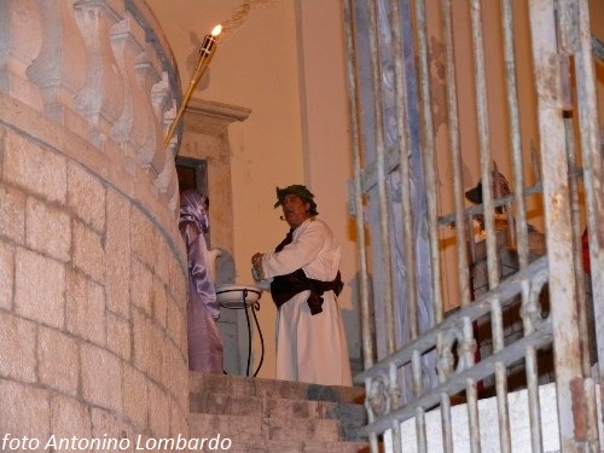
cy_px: 226
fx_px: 1780
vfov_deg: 14.5
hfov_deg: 19.3
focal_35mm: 102
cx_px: 302
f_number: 3.2
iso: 400
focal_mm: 21.5
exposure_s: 1/30
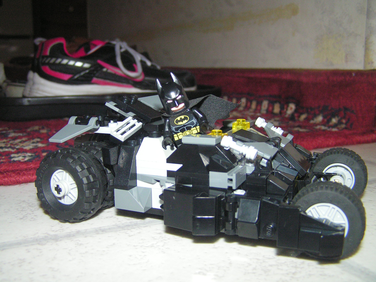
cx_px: 188
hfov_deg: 49.0
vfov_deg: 37.7
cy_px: 141
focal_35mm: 38
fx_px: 413
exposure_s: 1/40
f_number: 2.8
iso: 200
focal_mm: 6.3
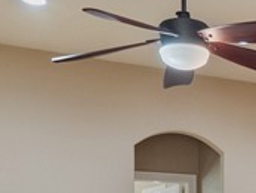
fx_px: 614
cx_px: 357
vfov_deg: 16.9
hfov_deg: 20.8
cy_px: 242
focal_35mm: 83
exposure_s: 1/10
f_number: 4
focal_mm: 7
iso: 500
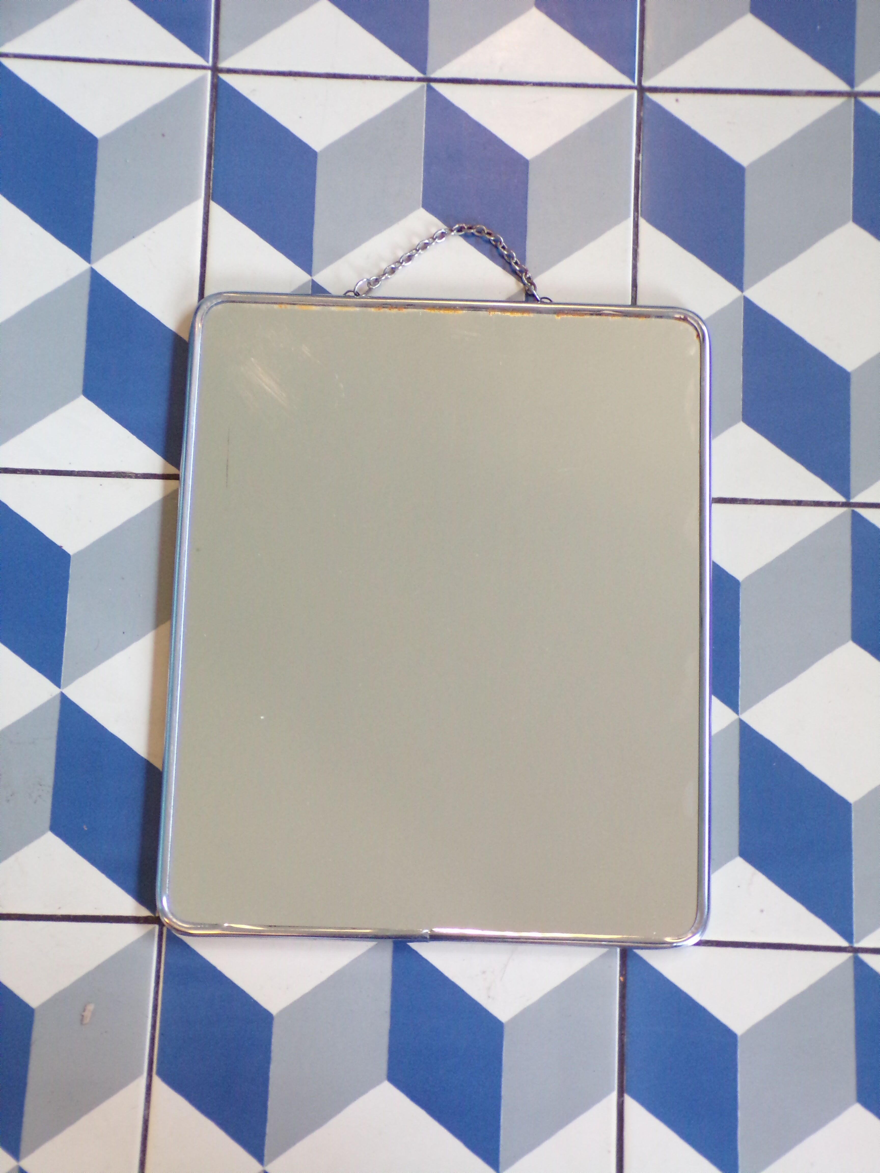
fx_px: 2203
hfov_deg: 22.6
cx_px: 440
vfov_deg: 29.8
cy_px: 586
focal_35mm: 65
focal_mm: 11.6
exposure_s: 1/15
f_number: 3.8
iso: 400
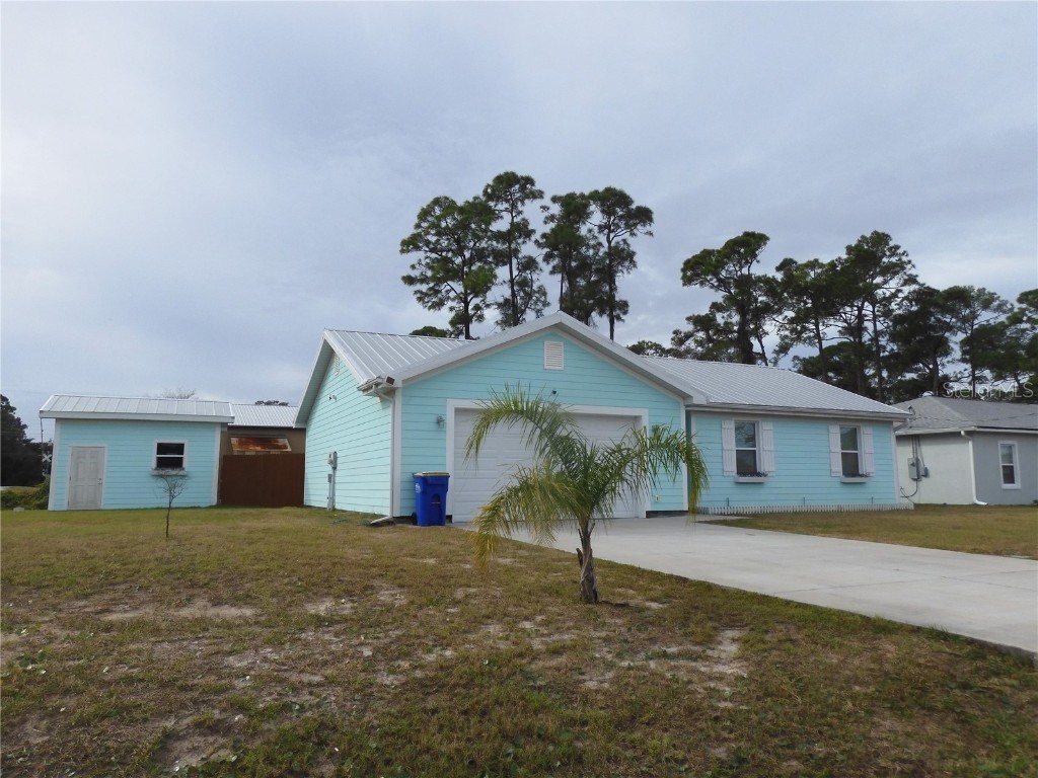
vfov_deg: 56.8
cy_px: 389
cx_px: 519
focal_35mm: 24
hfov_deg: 71.6
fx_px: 720
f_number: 3.4
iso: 100
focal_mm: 4.3
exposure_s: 1/1000
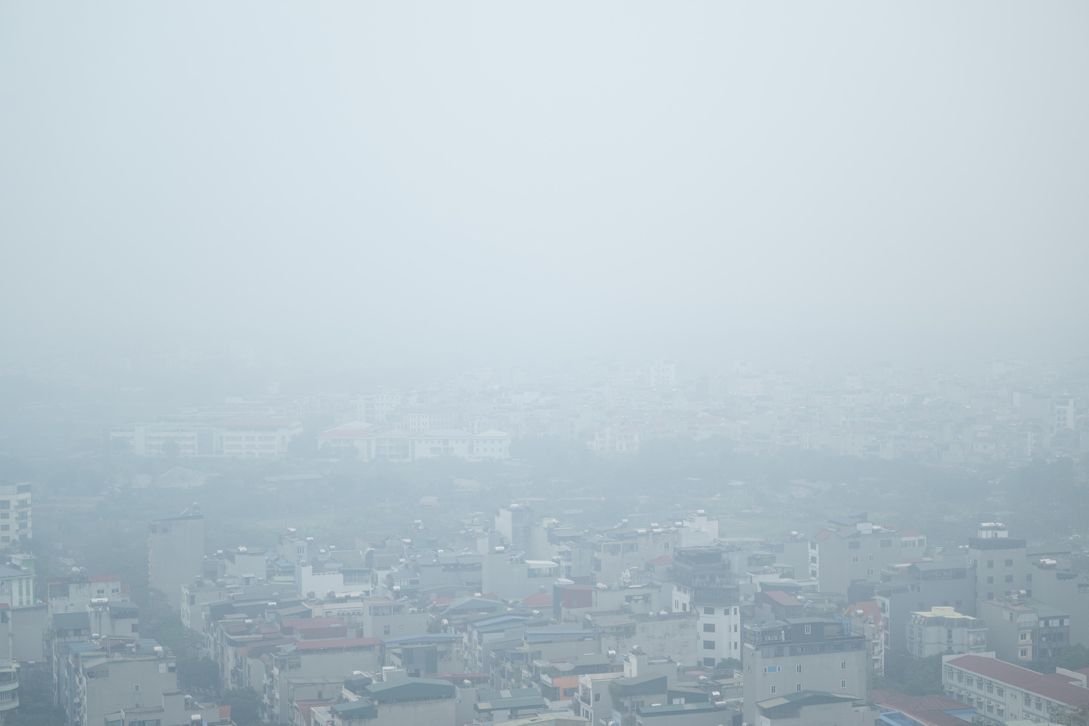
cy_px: 363
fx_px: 2117
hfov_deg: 28.8
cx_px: 544
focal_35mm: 70
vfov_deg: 19.5
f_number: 2.8
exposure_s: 1/400
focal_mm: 70
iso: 200
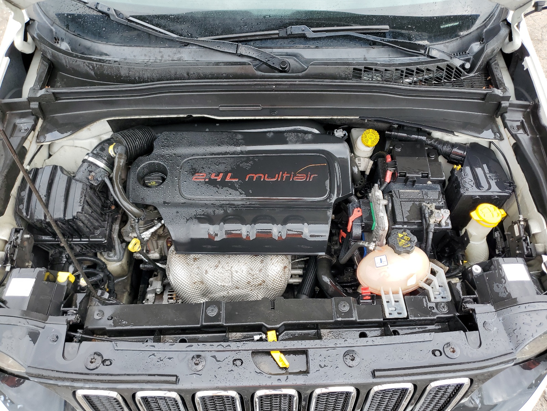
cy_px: 206
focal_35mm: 26
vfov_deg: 53.1
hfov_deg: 67.3
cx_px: 274
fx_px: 411
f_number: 1.5
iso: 50
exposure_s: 1/370
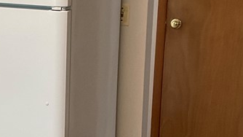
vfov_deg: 12.5
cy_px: 35
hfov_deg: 21.1
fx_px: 625
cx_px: -10
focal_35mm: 97
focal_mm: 3
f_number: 1.8
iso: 100
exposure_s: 1/60
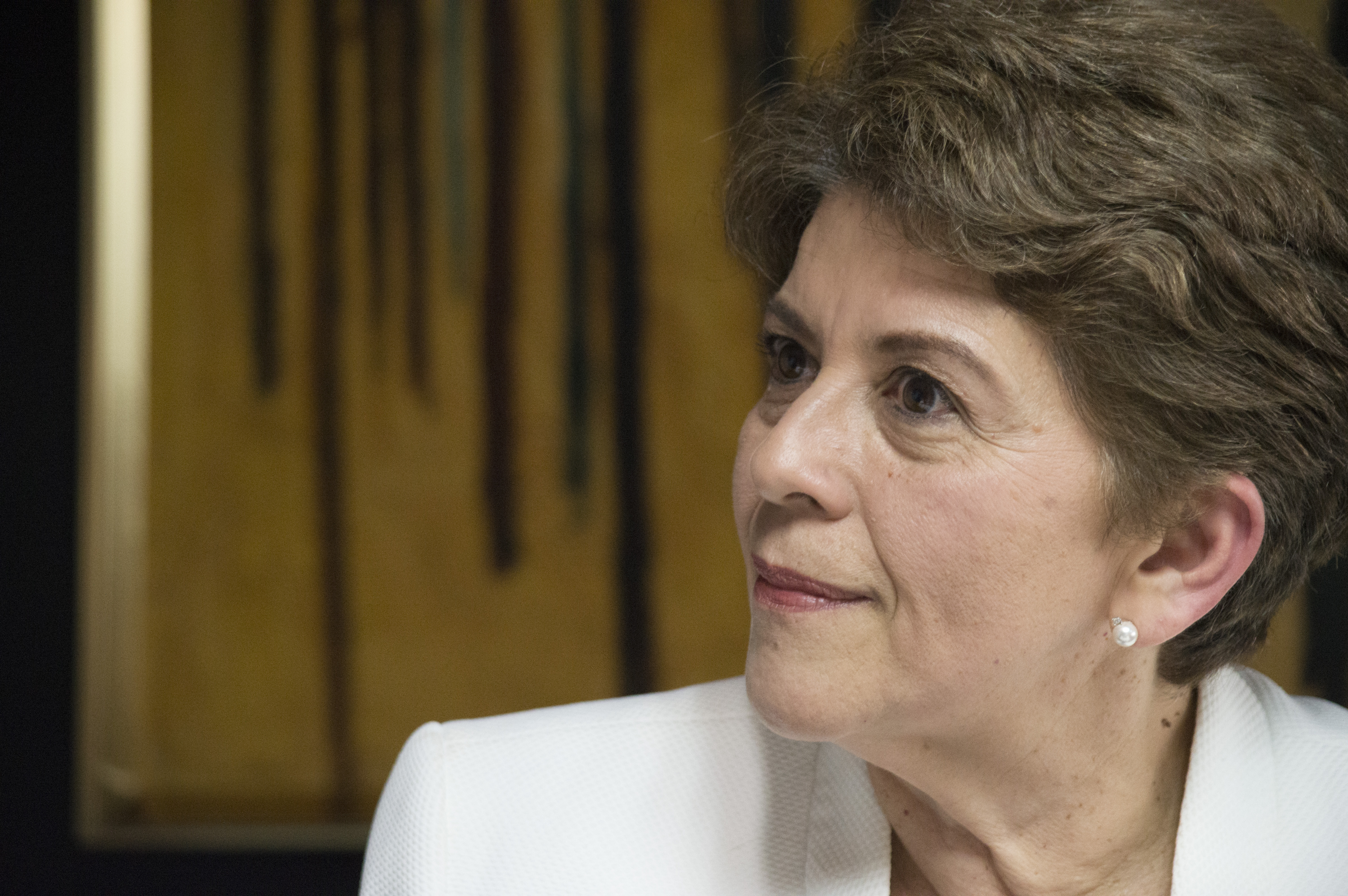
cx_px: 674
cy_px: 448
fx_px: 5892
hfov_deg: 13.1
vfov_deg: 8.7
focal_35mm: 158
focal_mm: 105
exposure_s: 1/60
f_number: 4.8
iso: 3200
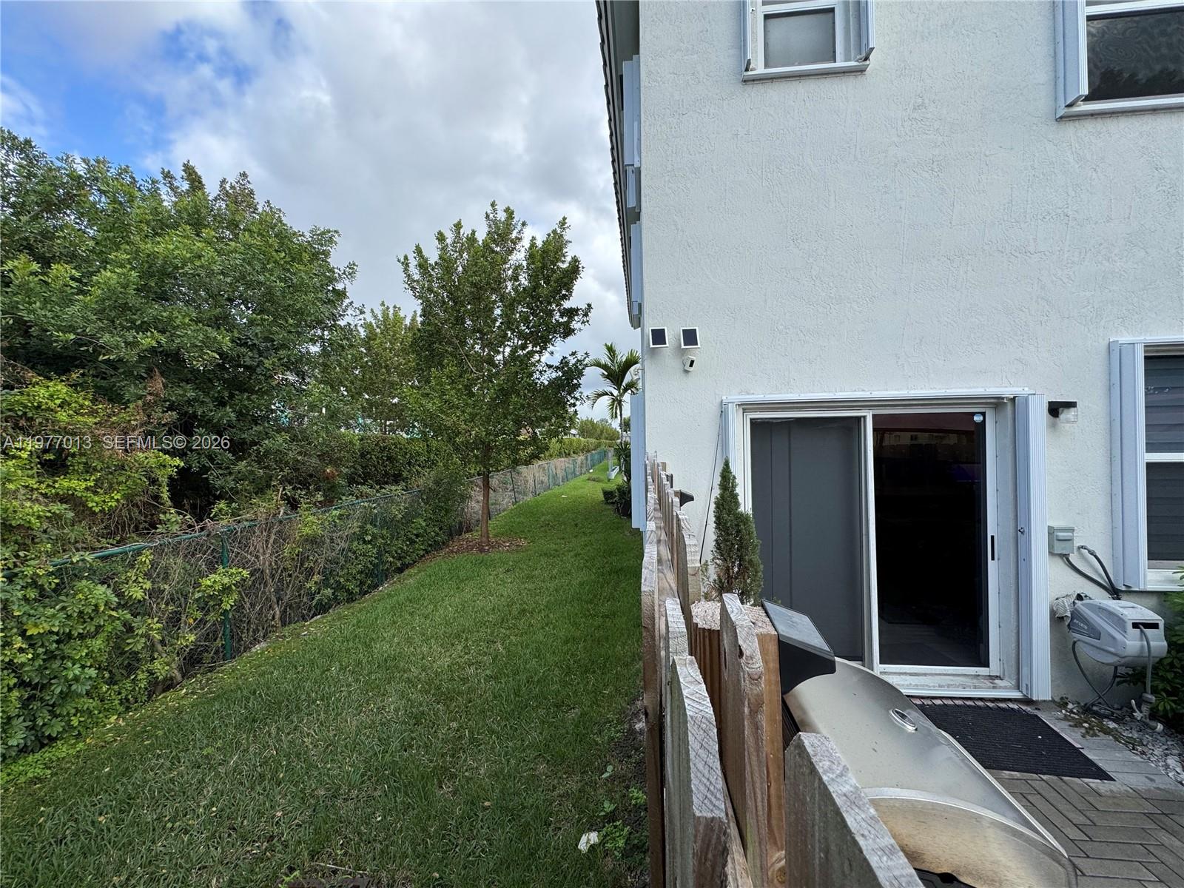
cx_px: 592
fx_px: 479
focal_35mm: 14
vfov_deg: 85.7
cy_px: 444
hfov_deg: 102.1
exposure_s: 1/556
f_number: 2.2
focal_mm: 2.22
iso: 40
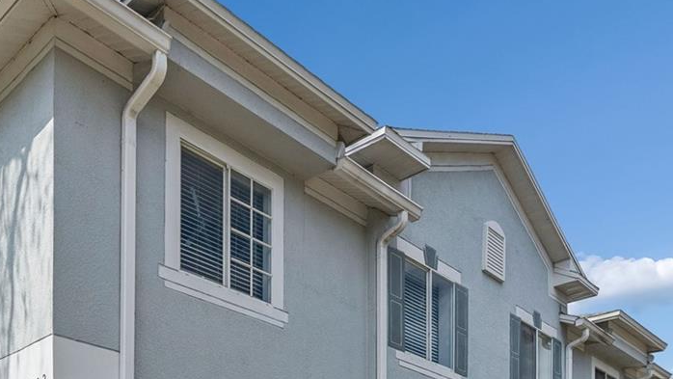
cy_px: 478
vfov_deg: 27.9
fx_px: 643
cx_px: 242
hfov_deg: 54.5
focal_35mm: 36
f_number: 7.1
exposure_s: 1/640
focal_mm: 10
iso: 100
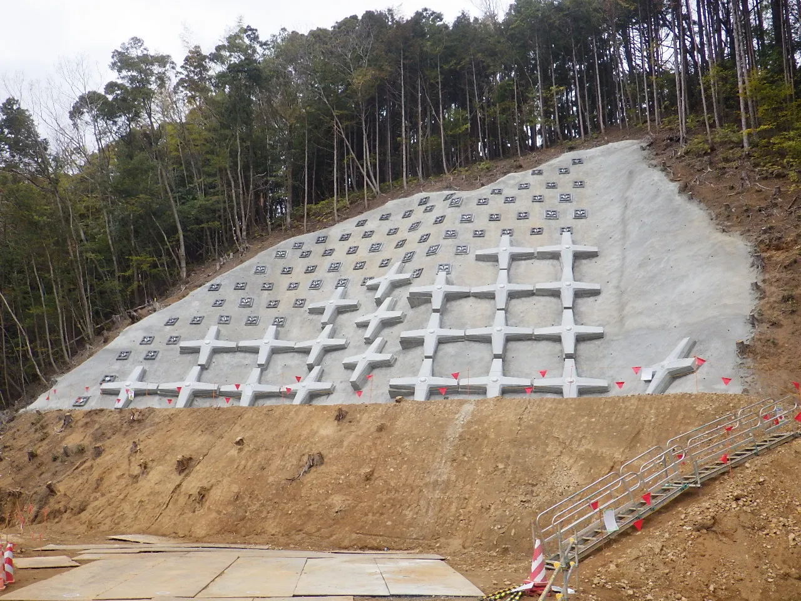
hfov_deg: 54.0
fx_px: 787
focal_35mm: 34
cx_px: 400
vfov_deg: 41.8
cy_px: 300
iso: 250
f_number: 3.8
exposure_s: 1/200
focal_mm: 6.1
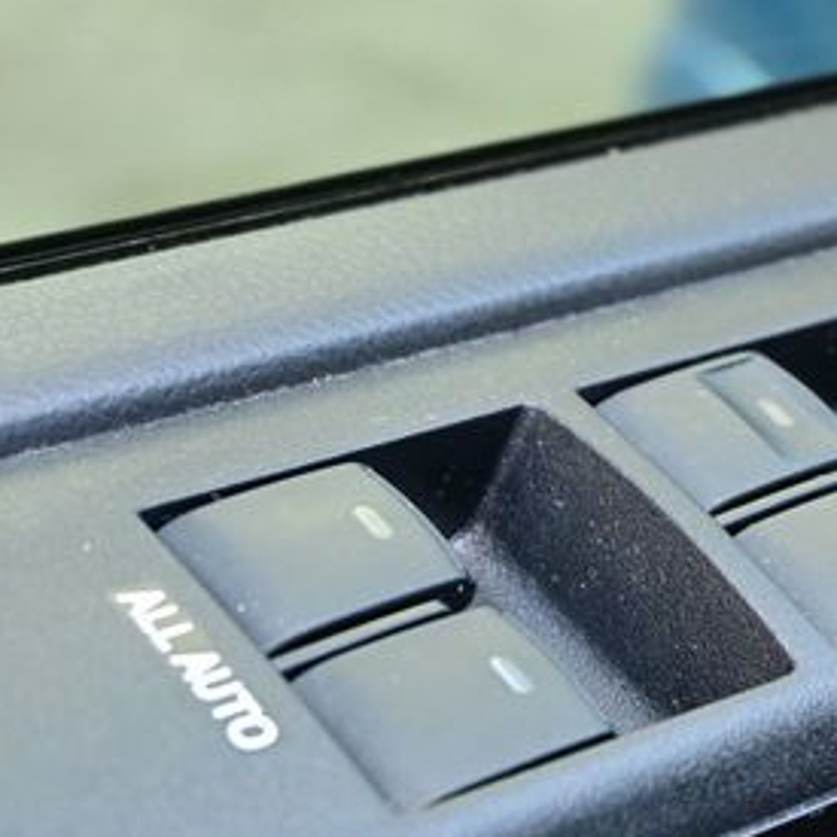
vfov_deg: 17.7
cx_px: 843
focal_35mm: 98
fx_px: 2681
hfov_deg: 17.3
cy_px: 554
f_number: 5
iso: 800
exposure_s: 1/50
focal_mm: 33
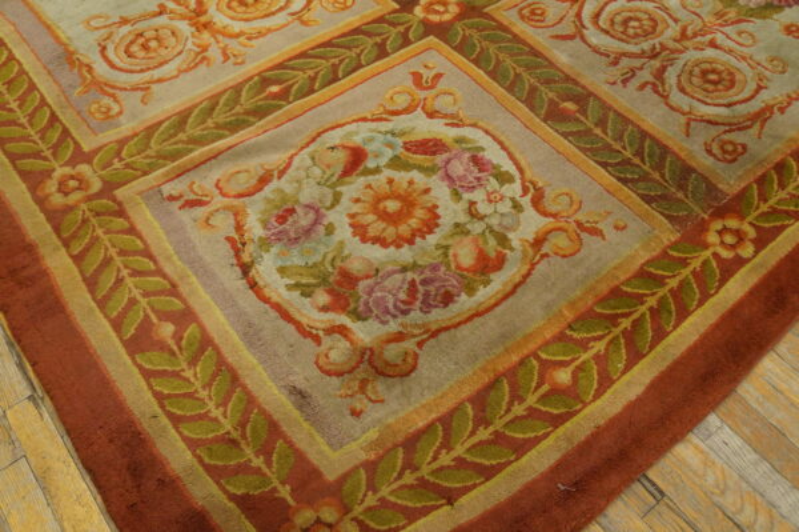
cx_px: 400
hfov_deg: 62.0
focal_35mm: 30
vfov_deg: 43.5
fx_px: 665
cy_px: 266
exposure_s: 1/160
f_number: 4
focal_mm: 20
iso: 2500
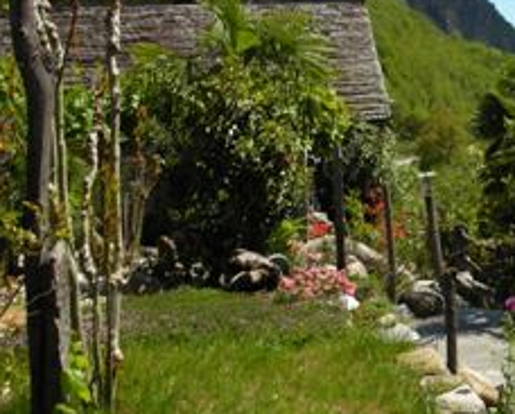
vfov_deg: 22.8
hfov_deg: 27.7
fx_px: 1023
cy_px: 147
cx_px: 413
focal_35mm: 67
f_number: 8.5
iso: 50
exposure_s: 1/72.8
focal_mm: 5.8
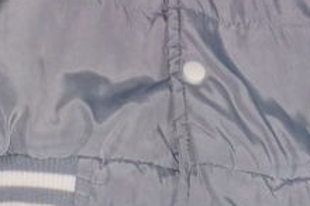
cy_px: -186
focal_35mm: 142
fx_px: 1221
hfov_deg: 14.5
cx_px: 154
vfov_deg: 9.1
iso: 200
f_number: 3.3
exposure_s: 1/30
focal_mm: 4.1
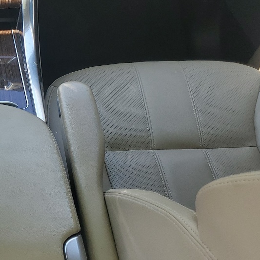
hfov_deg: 22.8
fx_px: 586
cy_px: 88
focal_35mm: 69
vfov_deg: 24.9
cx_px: -59
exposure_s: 1/250
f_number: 1.5
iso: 50
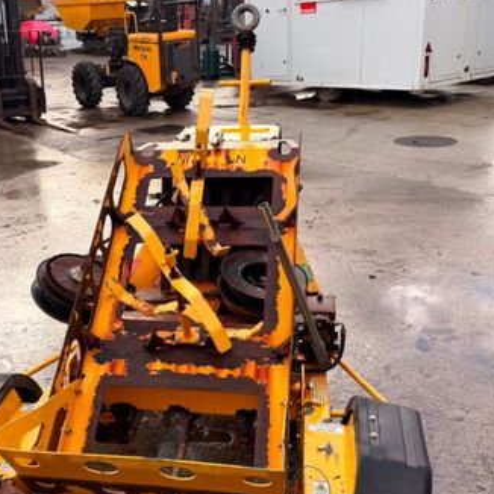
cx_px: 179
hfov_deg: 42.4
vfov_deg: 42.5
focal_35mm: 39
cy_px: 312
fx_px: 630
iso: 80
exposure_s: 1/979
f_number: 1.78
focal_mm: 6.76
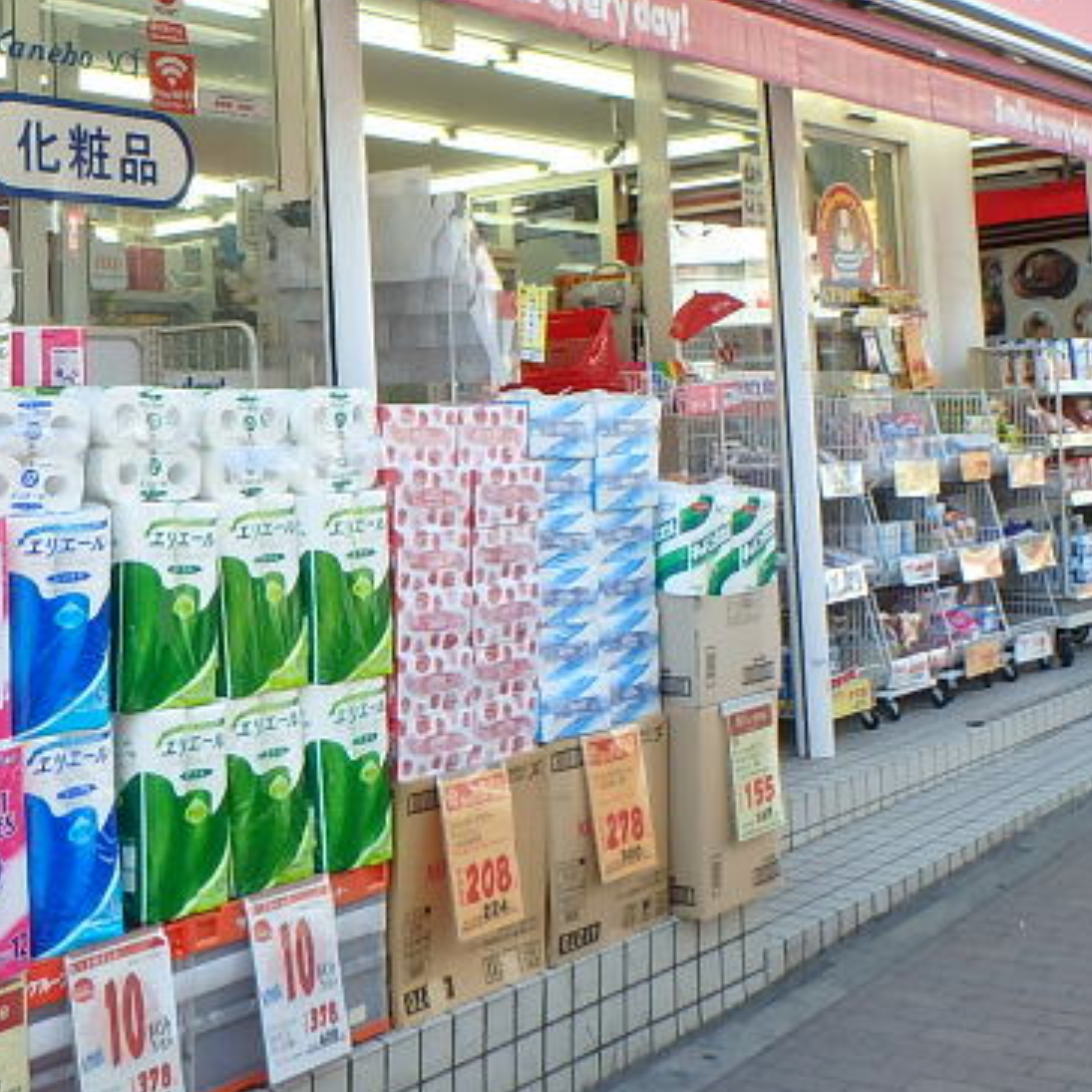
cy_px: 329
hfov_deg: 32.1
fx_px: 1892
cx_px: 428
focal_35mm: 53
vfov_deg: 31.8
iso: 125
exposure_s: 1/200
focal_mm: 4
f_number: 3.8
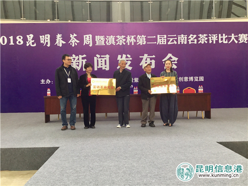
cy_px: 93
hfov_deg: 58.4
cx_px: 124
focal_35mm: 31
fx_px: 222
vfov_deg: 45.4
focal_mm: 3.3
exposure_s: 1/100
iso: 40
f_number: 2.4
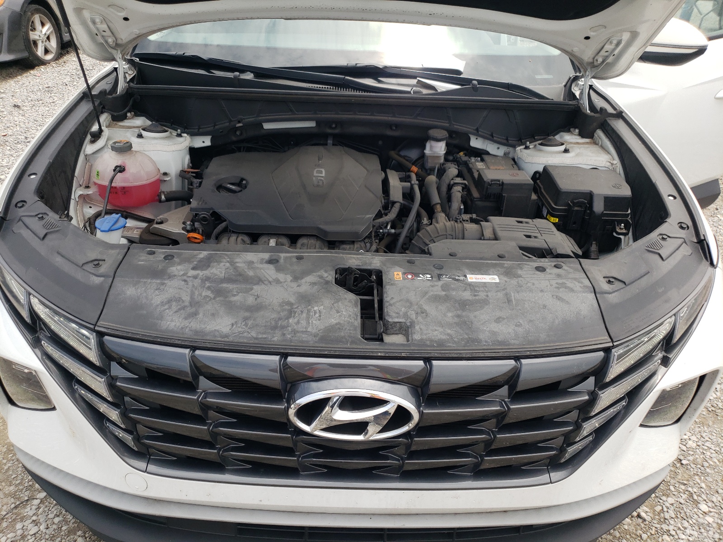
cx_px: 362
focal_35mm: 26
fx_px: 543
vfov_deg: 53.1
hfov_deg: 67.3
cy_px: 271
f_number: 1.5
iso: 50
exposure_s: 1/1667
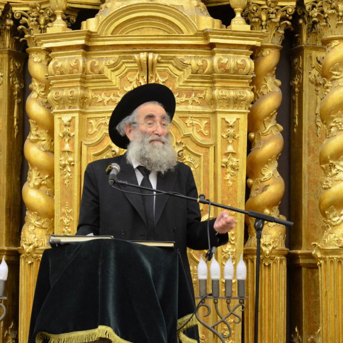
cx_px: 145
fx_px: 1211
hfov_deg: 16.1
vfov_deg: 16.1
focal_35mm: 108
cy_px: 172
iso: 1250
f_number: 5.3
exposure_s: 1/125
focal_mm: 56
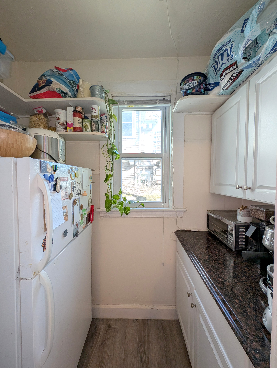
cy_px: 184
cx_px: 138
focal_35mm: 12
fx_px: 128
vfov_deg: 110.5
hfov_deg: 94.6
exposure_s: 1/64.4
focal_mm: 2.23
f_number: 1.95
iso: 44
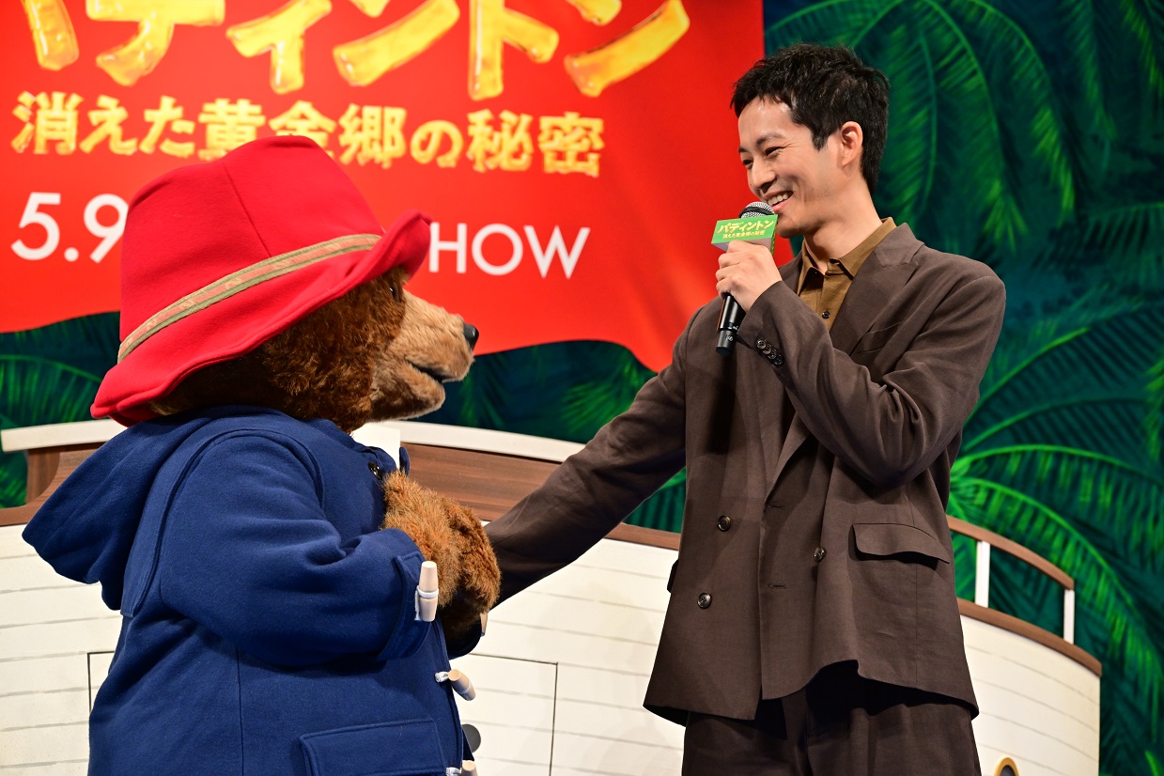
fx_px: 2683
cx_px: 582
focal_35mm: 83
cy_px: 388
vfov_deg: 16.5
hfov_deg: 24.5
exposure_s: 1/200
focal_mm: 83
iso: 1250
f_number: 6.3
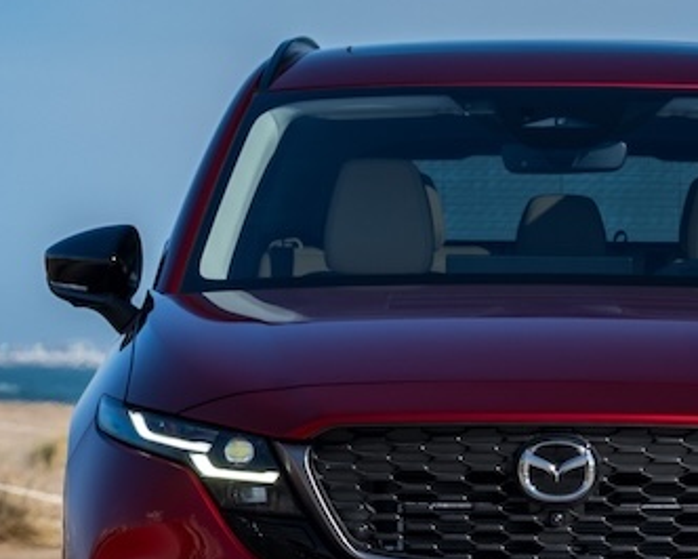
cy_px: 292
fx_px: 10170
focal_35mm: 492
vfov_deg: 3.1
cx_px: 168
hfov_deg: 3.9
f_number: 9
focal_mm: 145
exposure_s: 1/200
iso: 100
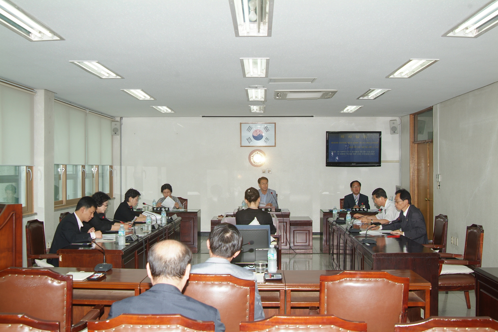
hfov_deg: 46.4
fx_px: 581
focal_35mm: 42
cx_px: 249
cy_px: 166
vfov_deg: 31.9
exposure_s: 1/60
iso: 200
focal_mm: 28
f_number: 4.8
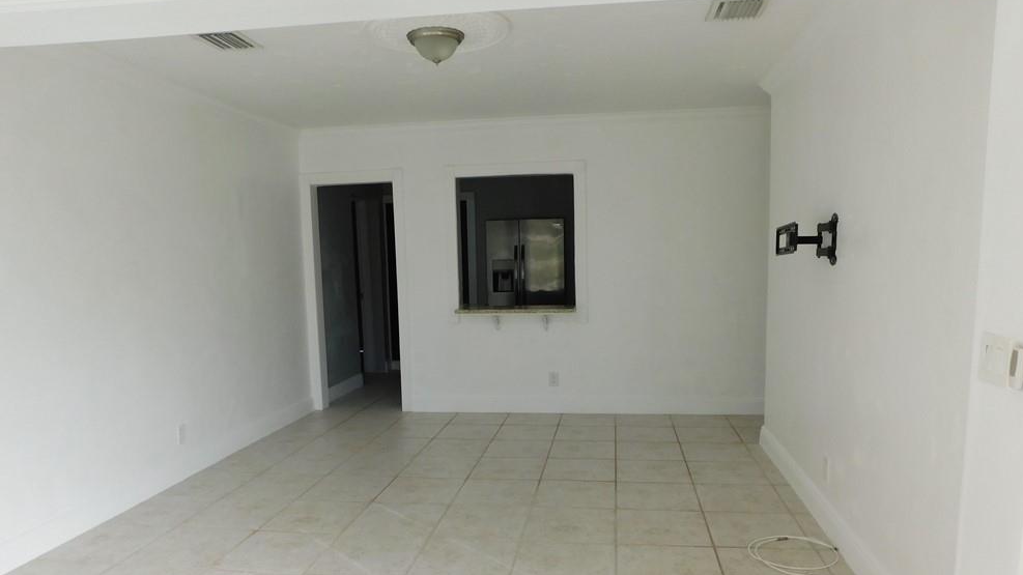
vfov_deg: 44.1
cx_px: 514
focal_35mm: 26
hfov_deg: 71.9
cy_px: 353
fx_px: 705
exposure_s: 1/160
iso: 125
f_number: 3
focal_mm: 4
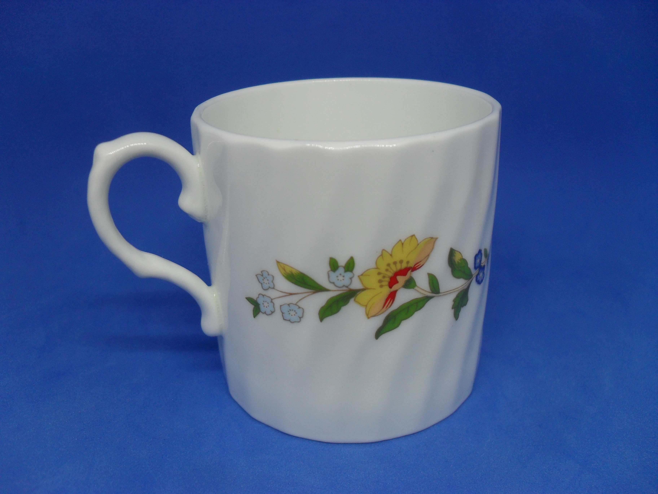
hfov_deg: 52.6
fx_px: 665
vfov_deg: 40.7
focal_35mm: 35
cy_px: 247
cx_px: 329
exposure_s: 1/90
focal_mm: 6.2
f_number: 2.8
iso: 100
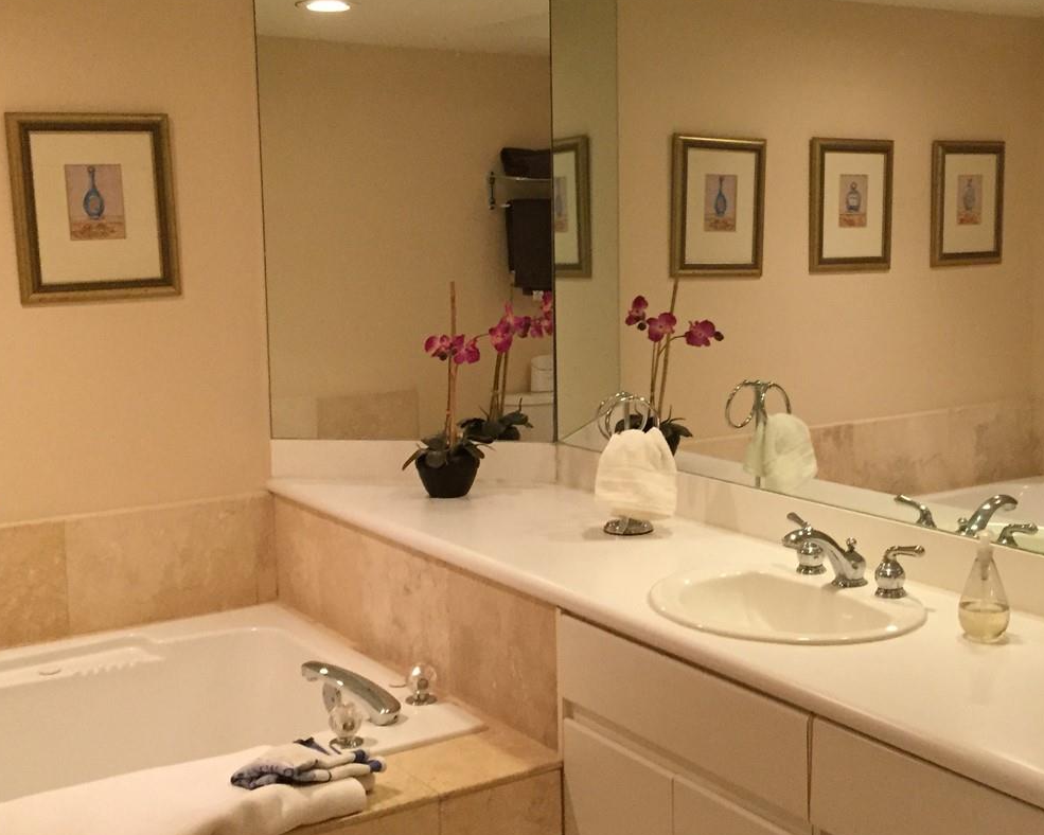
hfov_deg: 40.0
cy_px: 384
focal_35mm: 46
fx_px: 1421
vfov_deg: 32.7
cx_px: 667
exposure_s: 1/24
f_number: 2.2
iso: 250
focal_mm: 4.15
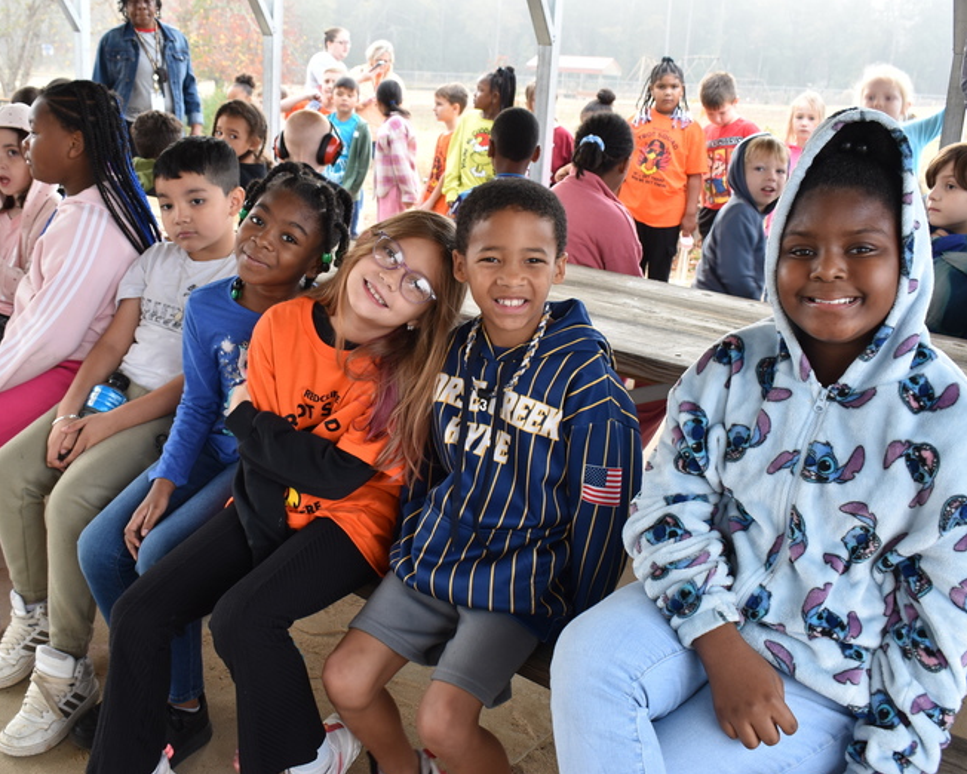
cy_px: 383
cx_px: 426
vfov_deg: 39.2
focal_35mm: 38
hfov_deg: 47.8
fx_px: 1088
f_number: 7.1
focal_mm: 22
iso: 280
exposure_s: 1/30
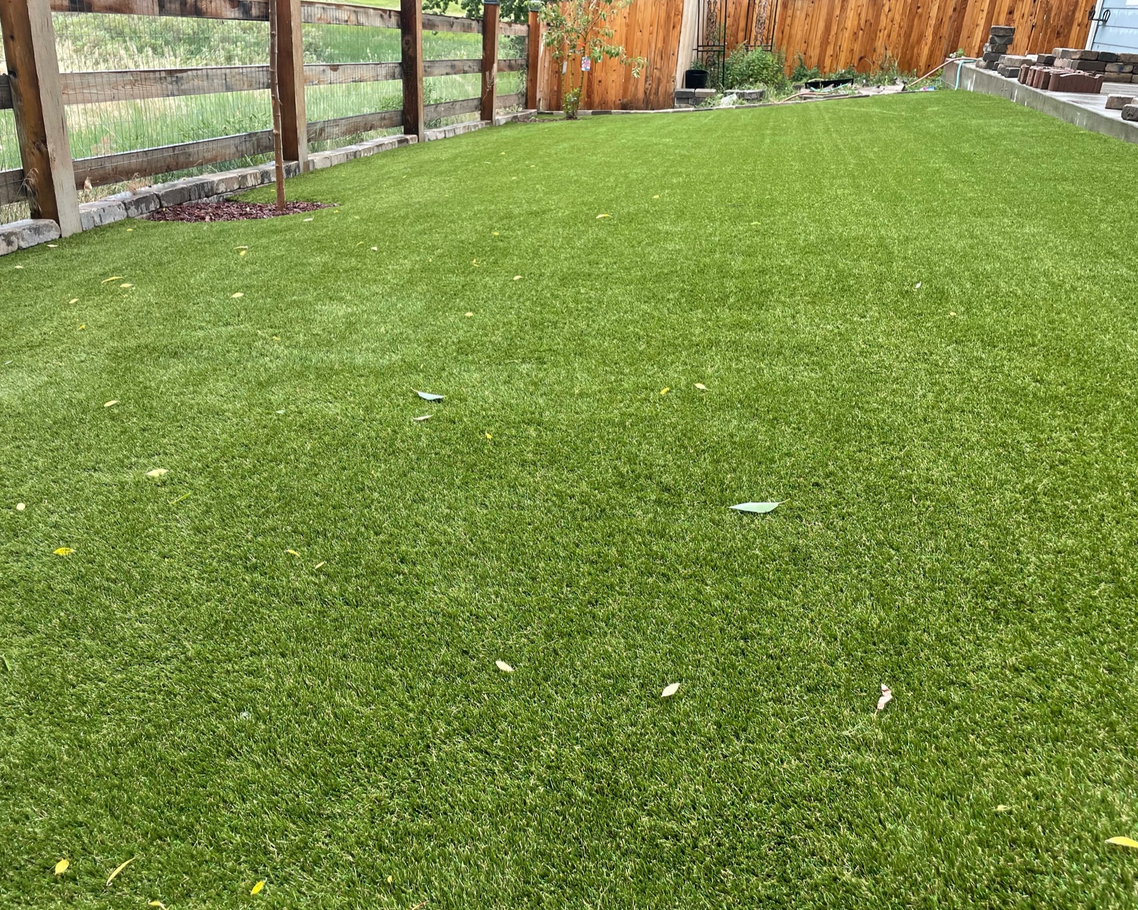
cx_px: 529
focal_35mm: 28
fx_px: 943
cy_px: 448
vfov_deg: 51.5
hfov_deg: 62.1
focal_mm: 4.2
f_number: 1.6
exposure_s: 1/744
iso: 32
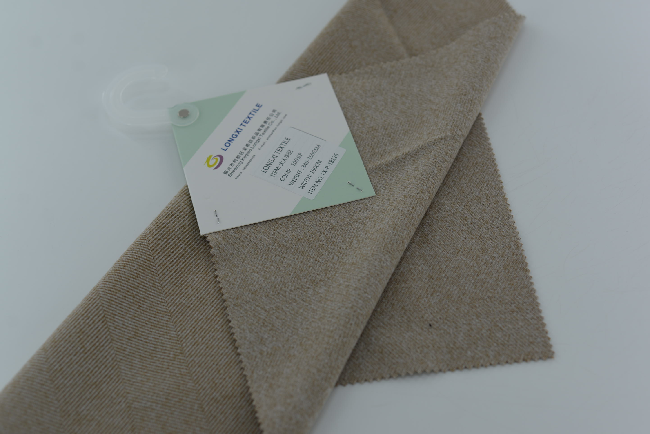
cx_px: 328
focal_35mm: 52
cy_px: 210
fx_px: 939
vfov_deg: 26.0
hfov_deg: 38.2
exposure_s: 1/400
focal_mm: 50
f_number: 3.5
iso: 100
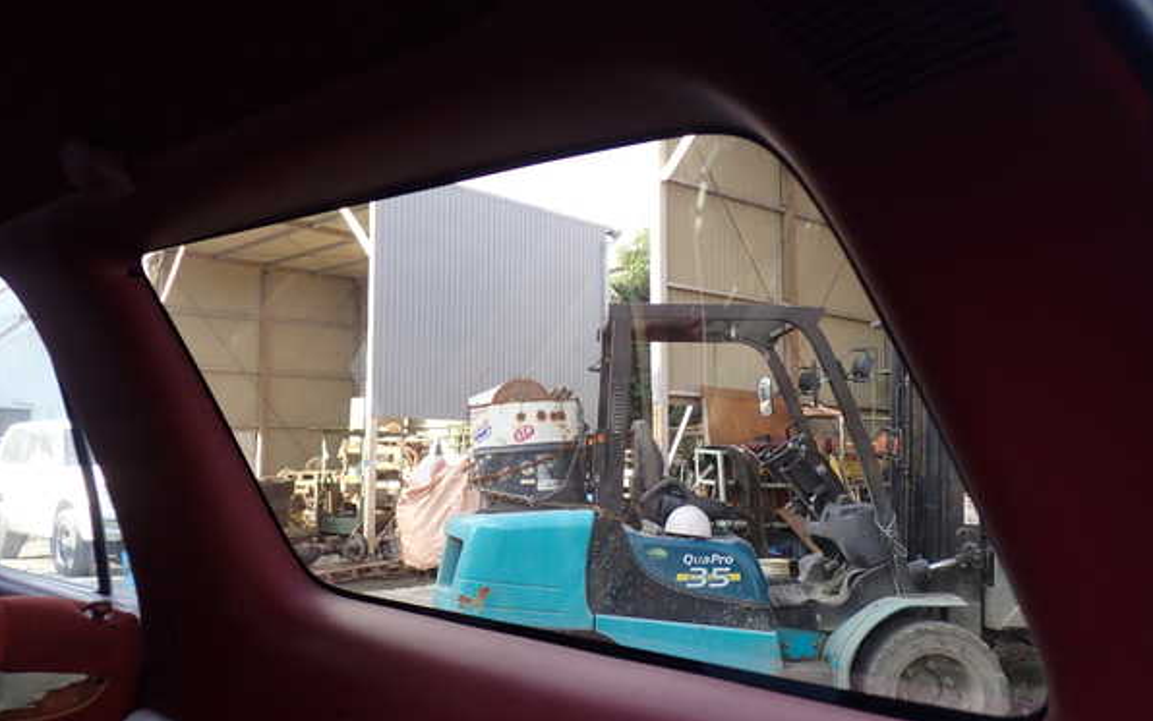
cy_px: 369
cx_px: 576
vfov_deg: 39.5
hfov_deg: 59.6
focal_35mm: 32
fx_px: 1006
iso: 100
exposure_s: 1/100
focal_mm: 5.4
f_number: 2.3
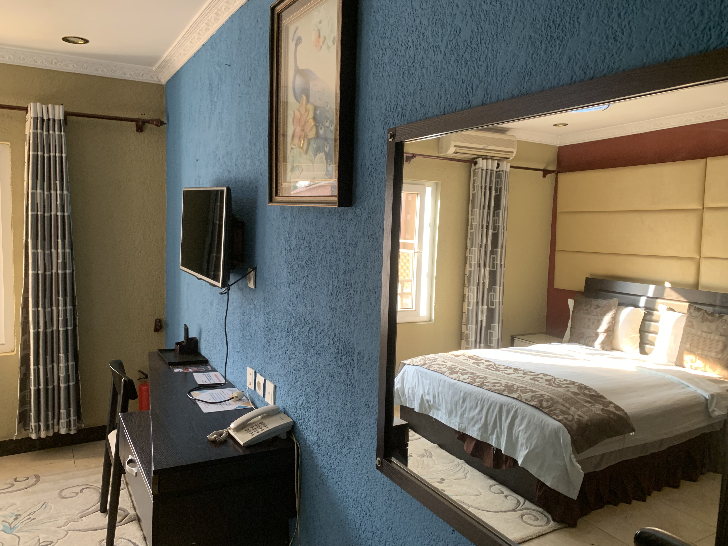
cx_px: 364
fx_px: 547
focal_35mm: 26
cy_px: 273
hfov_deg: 67.3
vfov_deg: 53.1
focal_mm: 4.25
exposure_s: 1/60
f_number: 1.8
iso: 200
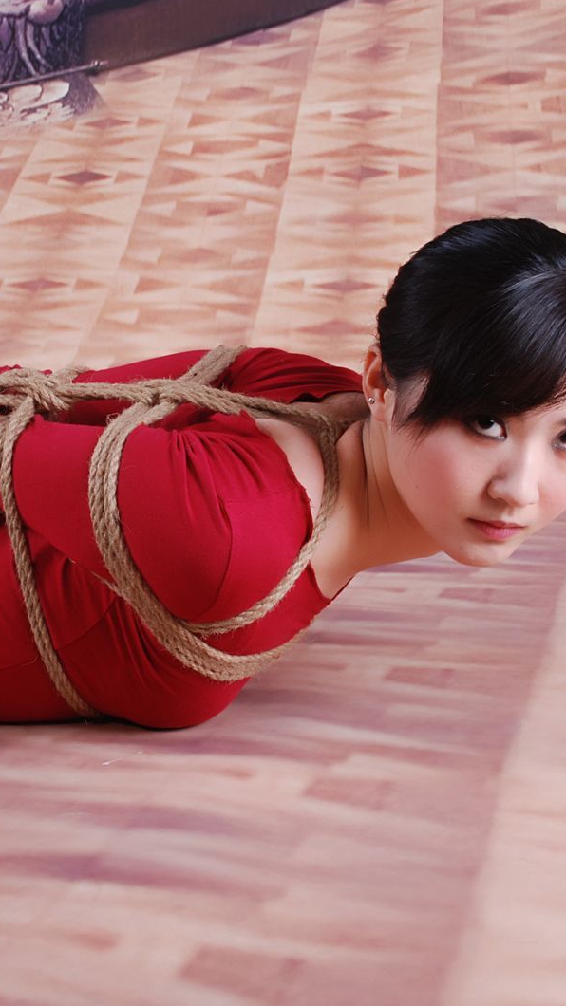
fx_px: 2028
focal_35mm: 76
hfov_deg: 15.8
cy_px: 504
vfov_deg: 27.9
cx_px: 125
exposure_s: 1/8
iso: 100
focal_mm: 32
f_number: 13
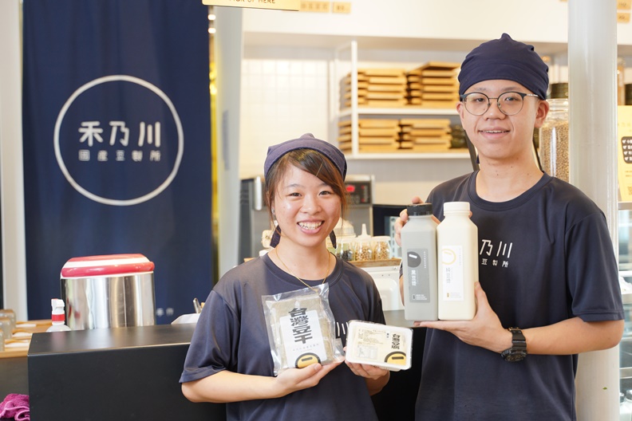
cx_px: 316
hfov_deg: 41.1
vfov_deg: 28.1
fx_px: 843
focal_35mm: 48
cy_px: 210
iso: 800
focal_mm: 48
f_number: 2.8
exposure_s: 1/125
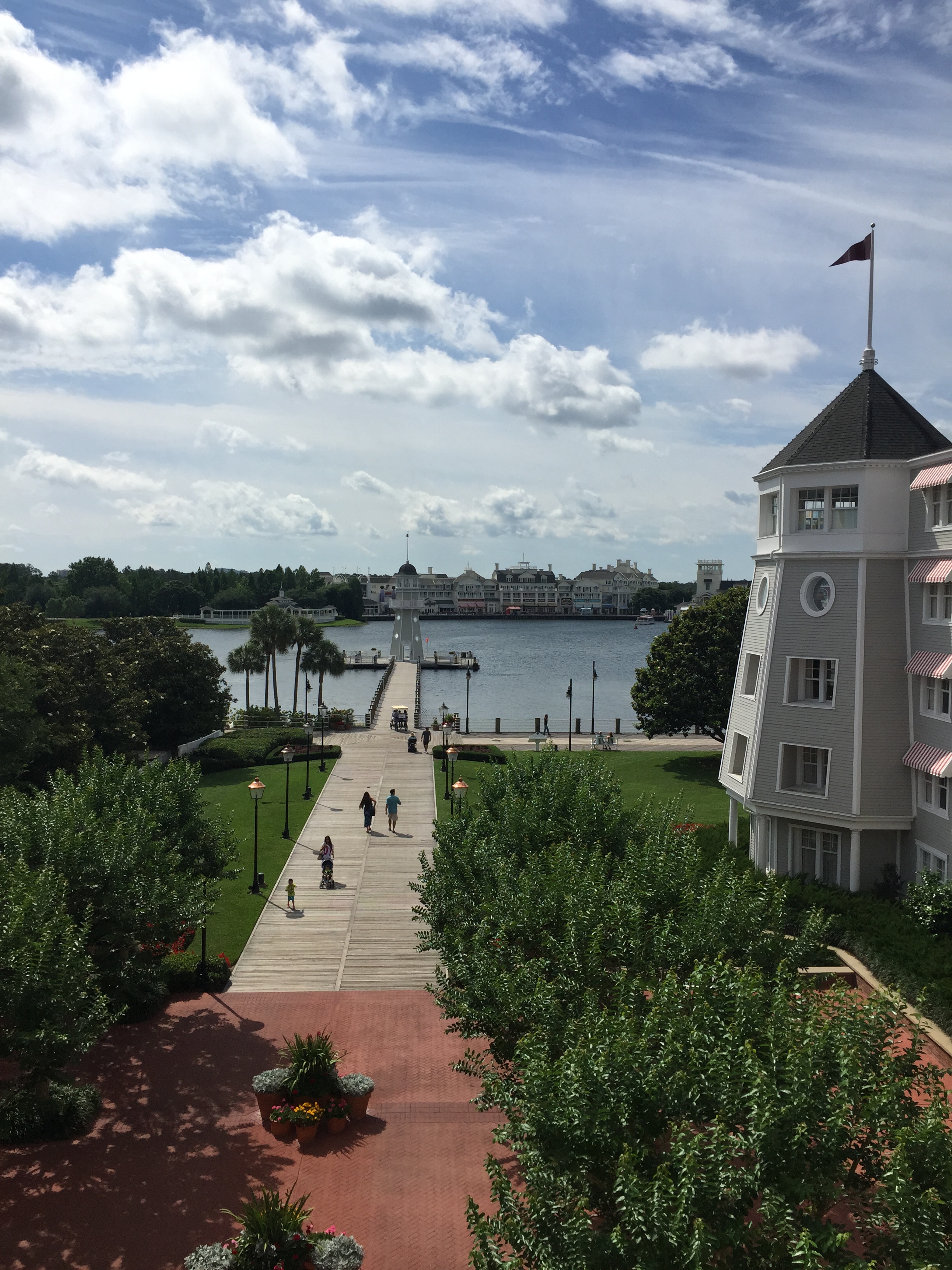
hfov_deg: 48.2
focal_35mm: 29
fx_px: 1063
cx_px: 476
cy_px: 635
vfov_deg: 61.7
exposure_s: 1/5650
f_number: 2.2
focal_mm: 4.15
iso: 32
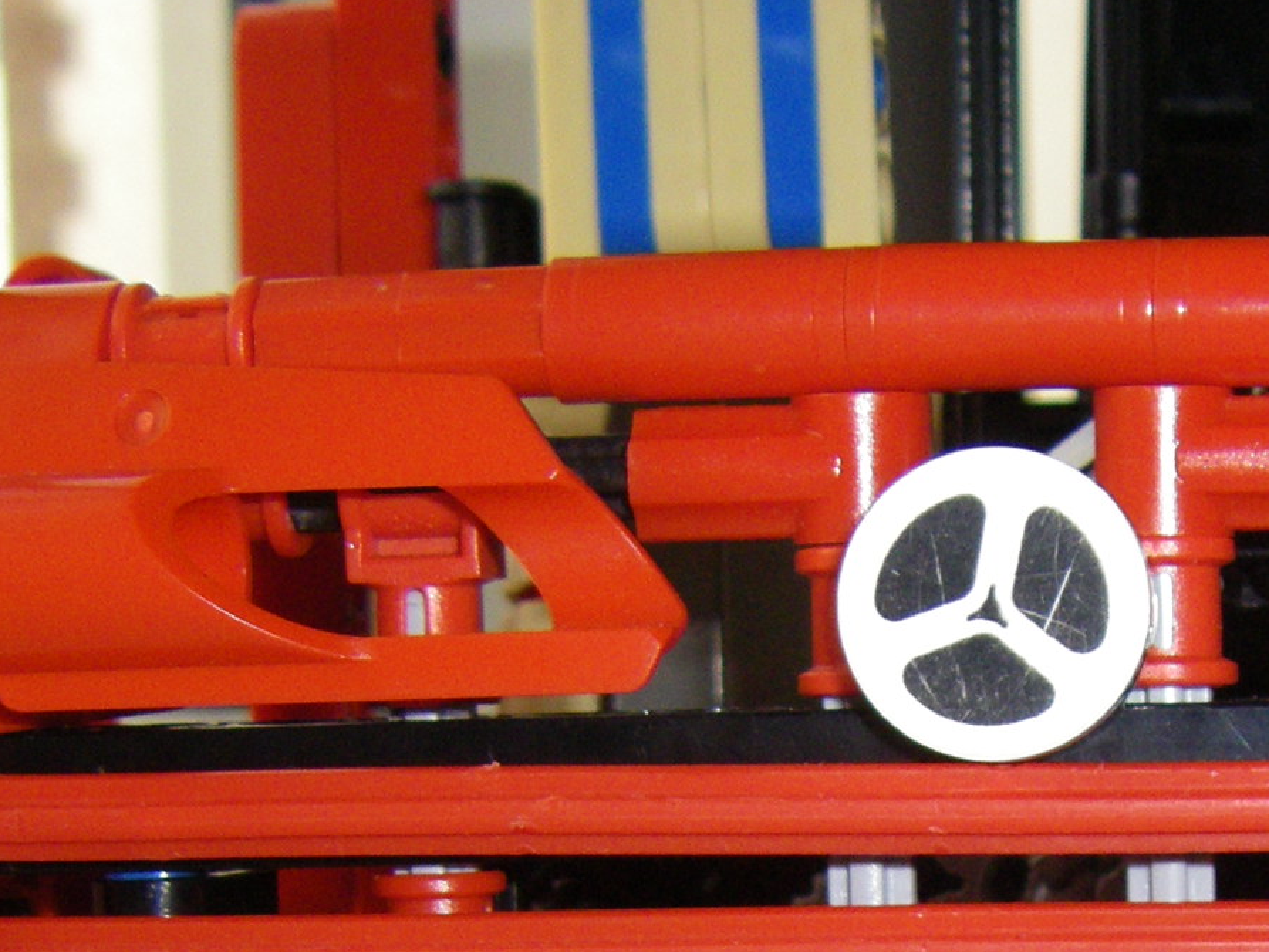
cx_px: 1111
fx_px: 3593
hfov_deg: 19.7
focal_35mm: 98
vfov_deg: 14.5
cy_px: 1199
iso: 200
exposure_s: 1/50
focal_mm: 6.3
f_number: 7
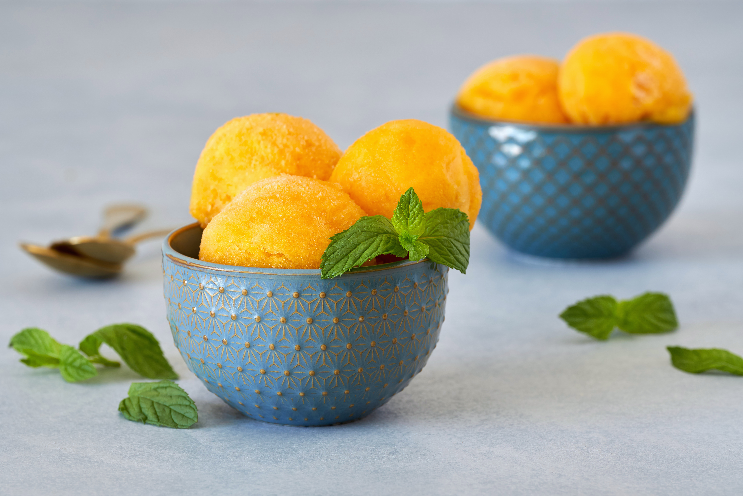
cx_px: 372
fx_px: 3250
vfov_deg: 8.7
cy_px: 248
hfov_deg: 13.0
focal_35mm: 158
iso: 100
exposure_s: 1/10
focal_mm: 105
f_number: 6.3
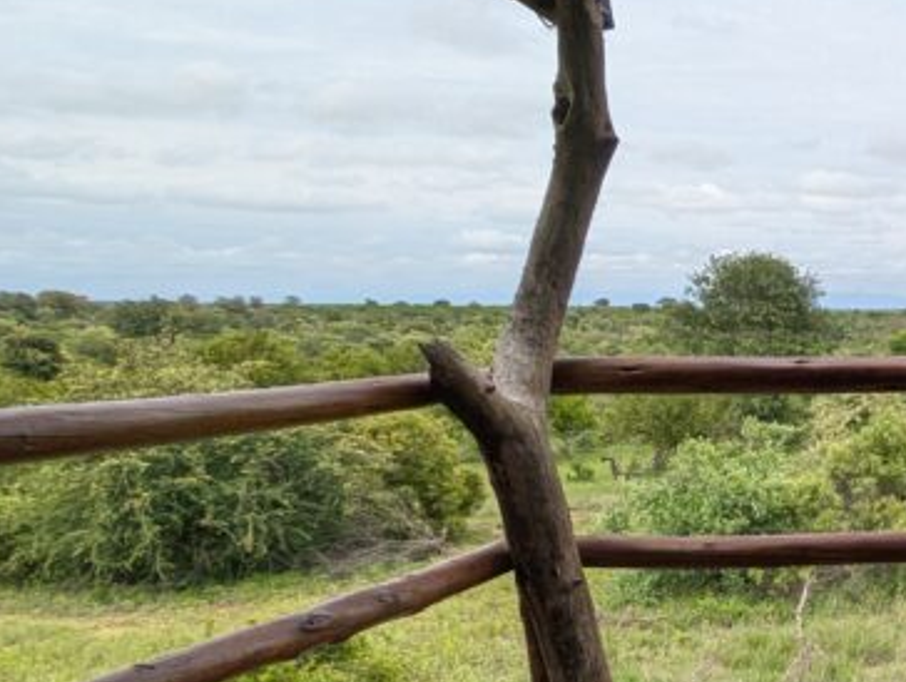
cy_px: 447
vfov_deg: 32.0
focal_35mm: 45
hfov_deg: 30.4
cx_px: 1249
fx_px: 1179
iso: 54
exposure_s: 1/1565
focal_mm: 2.35
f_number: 2.2
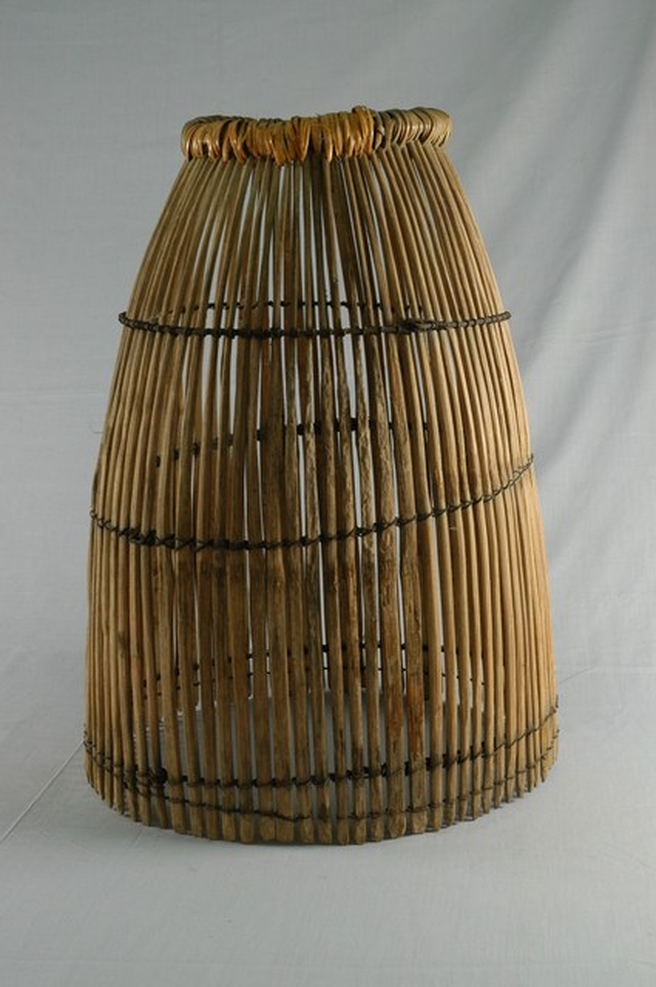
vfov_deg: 35.1
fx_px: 1562
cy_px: 494
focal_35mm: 57
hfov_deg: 23.7
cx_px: 328
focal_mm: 38
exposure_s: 1/5
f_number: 10
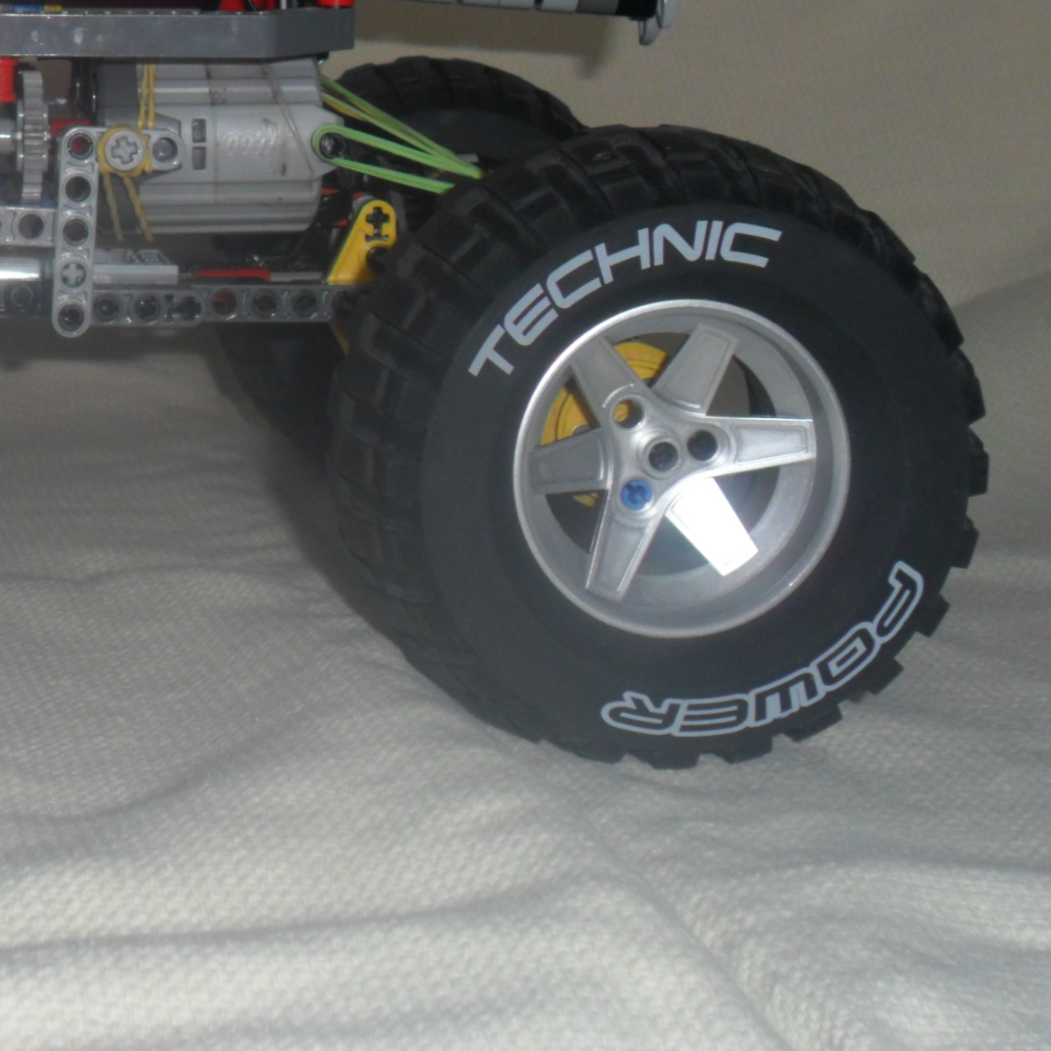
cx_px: 59
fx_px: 2508
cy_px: 278
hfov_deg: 22.9
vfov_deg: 23.5
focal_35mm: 73
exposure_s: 1/45
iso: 80
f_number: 10.1
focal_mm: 6.6
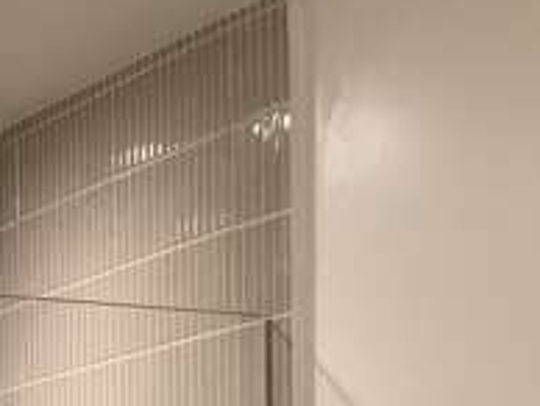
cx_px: -188
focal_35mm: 109
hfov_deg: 16.9
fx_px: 1702
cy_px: 676
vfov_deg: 12.7
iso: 160
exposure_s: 1/60
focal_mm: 3.3
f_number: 2.4
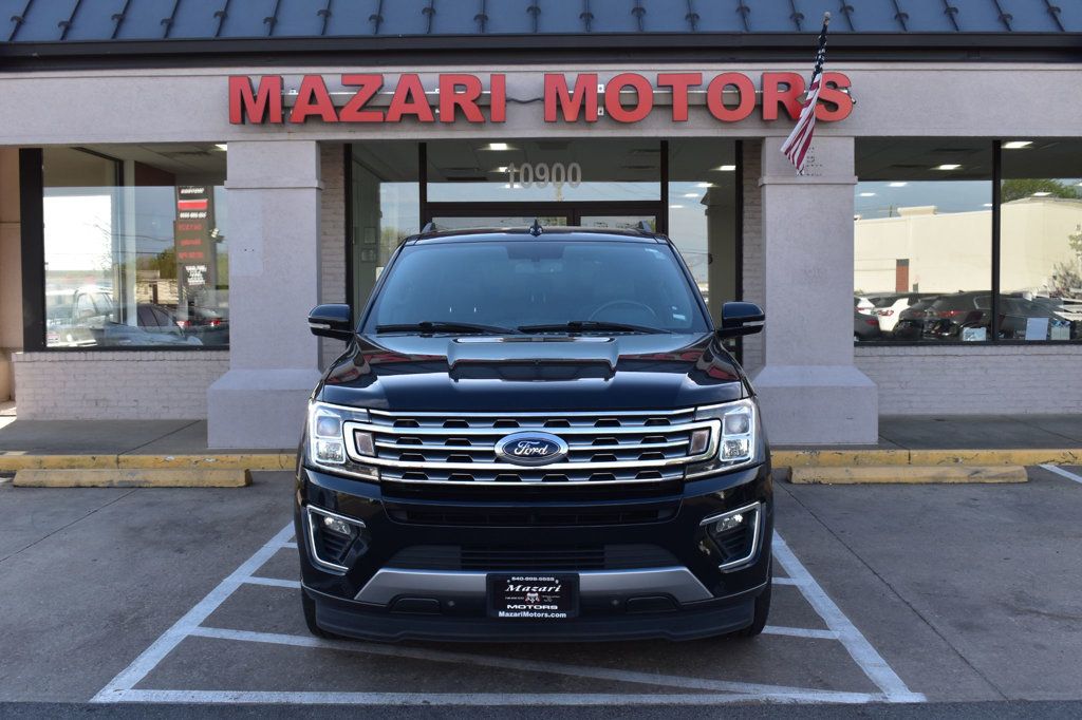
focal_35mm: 40
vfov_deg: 33.0
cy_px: 360
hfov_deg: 47.9
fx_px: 1217
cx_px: 541
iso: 400
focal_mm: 27
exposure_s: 1/200
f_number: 10
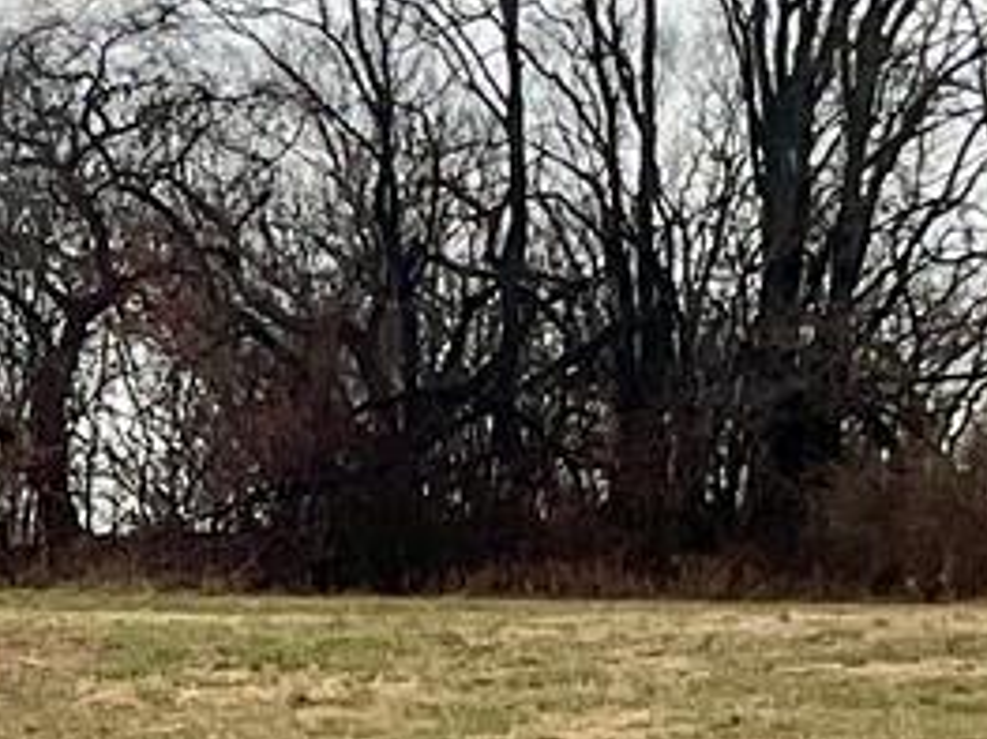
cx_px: -582
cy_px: 1125
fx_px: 6441
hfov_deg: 8.5
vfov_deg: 6.5
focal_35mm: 226
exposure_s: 1/120
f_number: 1.8
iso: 20
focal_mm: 3
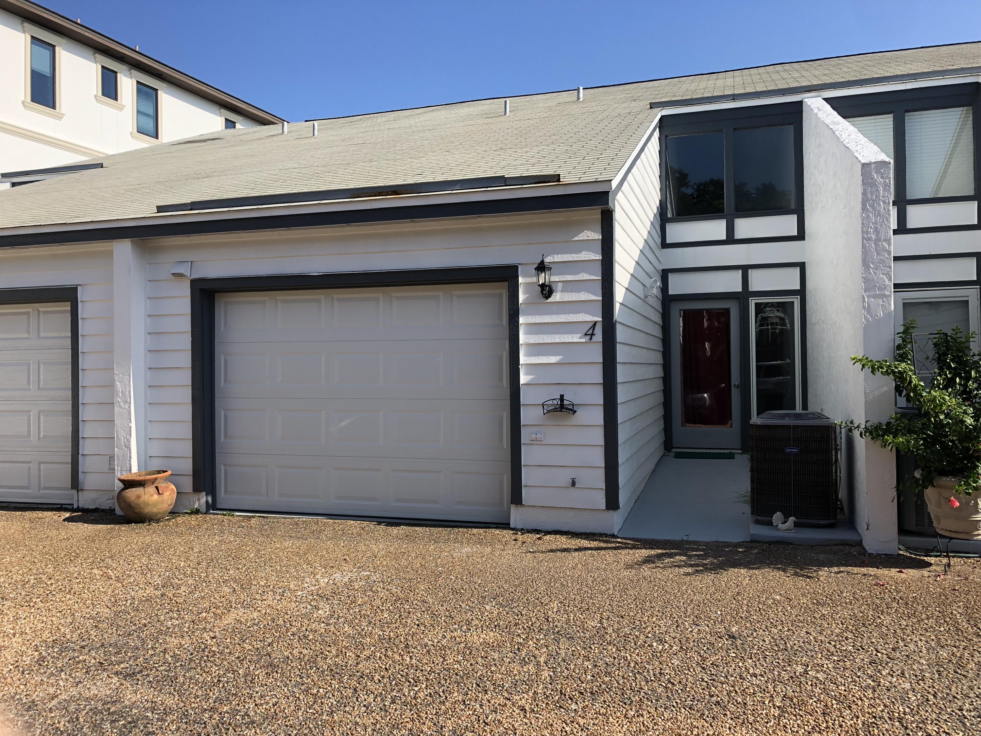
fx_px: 794
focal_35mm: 28
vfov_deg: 49.7
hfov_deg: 63.4
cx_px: 490
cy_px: 368
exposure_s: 1/1412
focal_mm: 3.99
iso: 20
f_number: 1.8
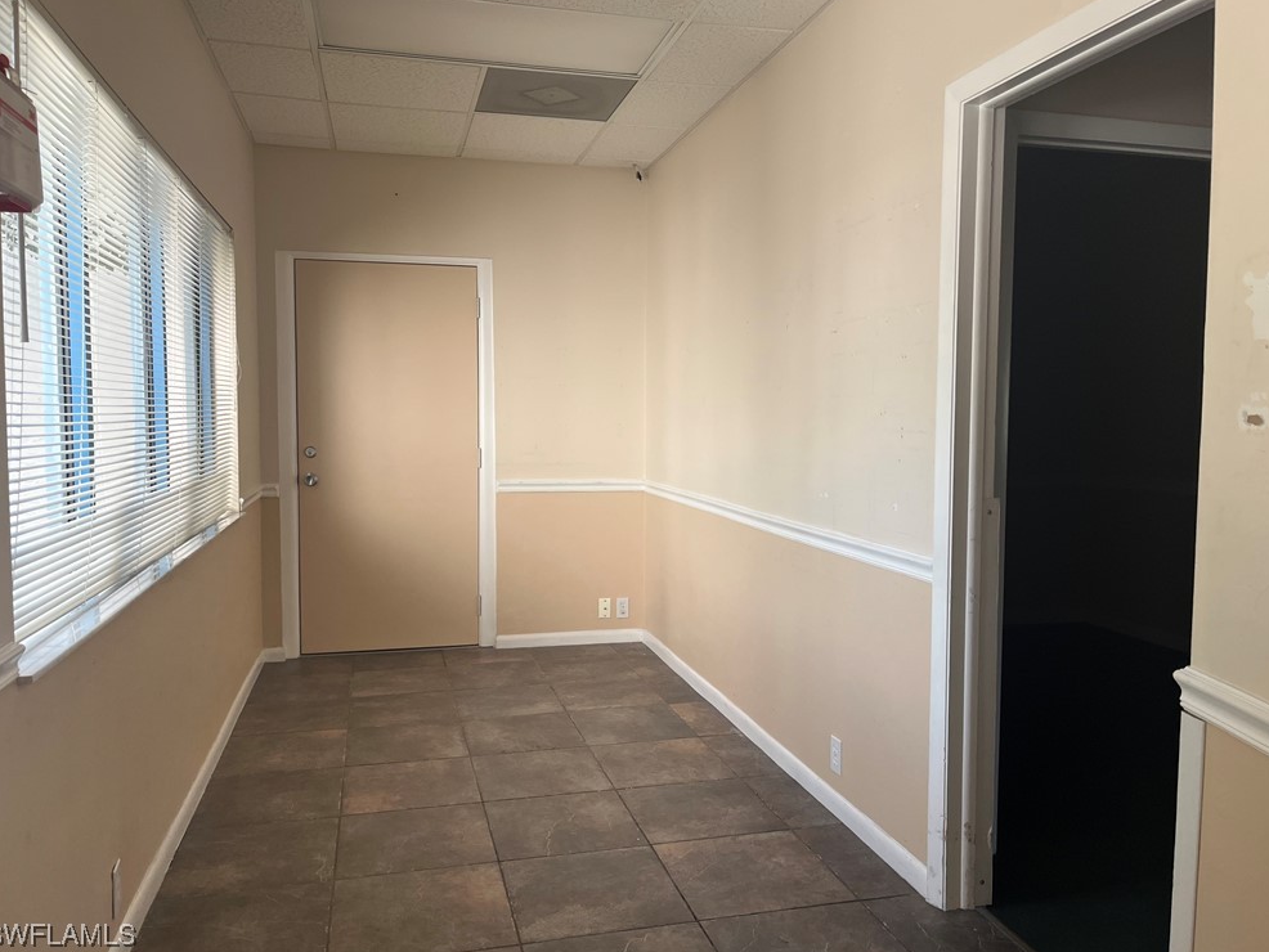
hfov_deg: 65.3
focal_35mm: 27
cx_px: 637
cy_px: 470
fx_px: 990
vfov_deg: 51.4
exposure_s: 1/122
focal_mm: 5.1
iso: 100
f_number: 1.6
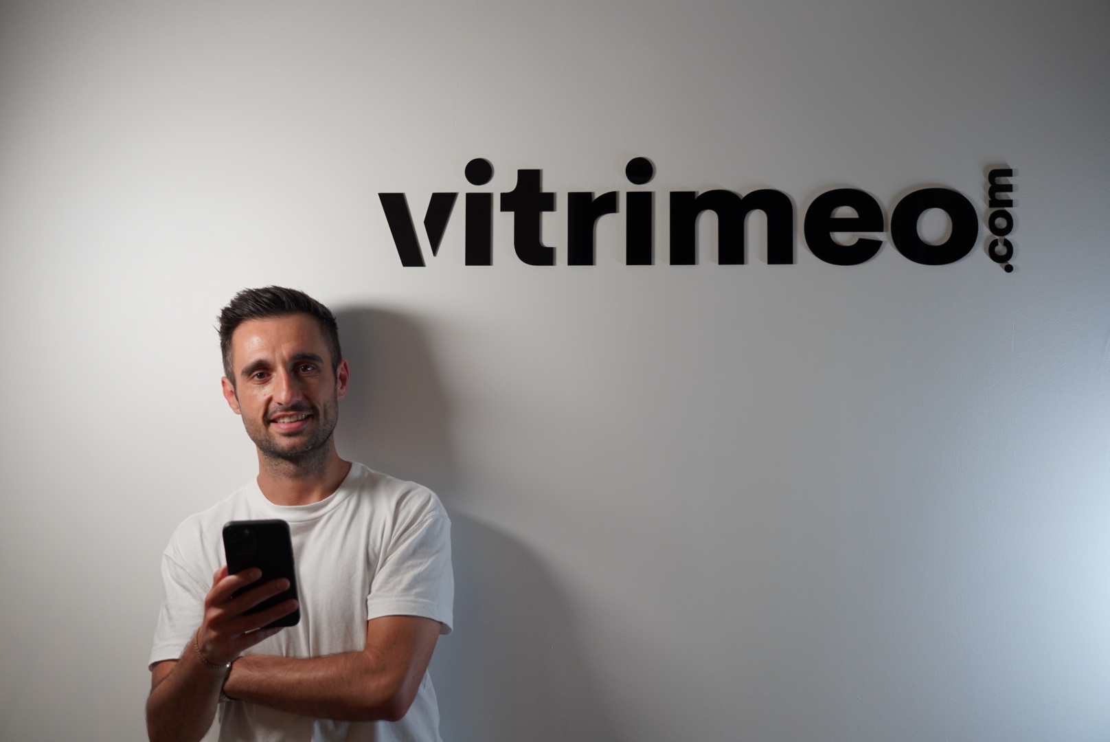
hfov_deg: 42.7
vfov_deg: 29.3
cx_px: 555
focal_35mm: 46
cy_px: 371
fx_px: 1419
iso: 1000
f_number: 4
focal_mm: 46
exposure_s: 1/160
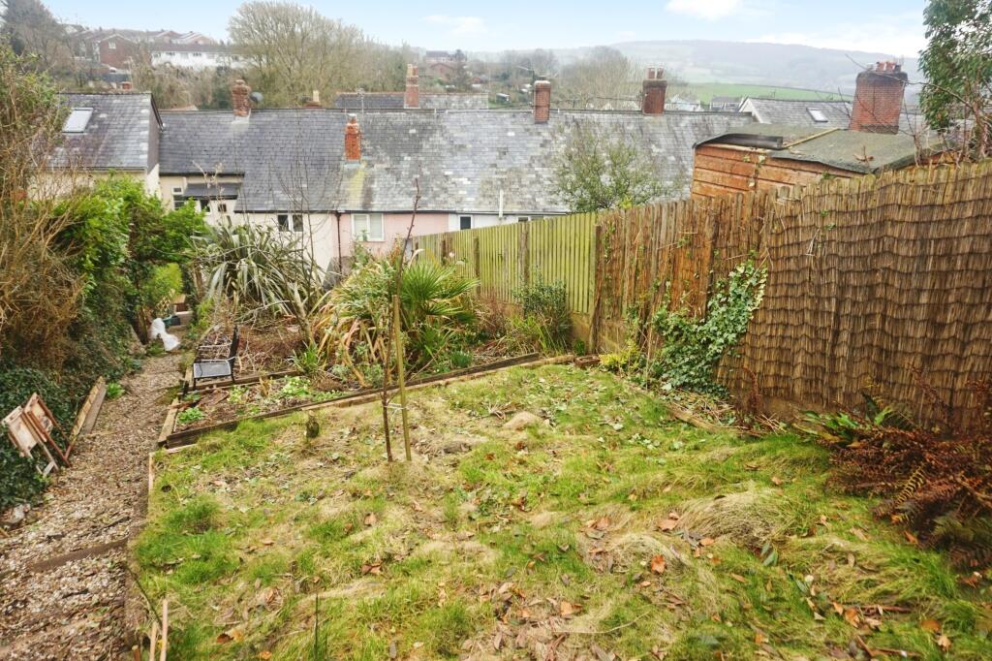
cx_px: 496
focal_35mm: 24
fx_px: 661
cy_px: 330
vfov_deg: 53.1
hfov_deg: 73.8
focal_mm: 16
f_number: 4
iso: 100
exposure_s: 1/60
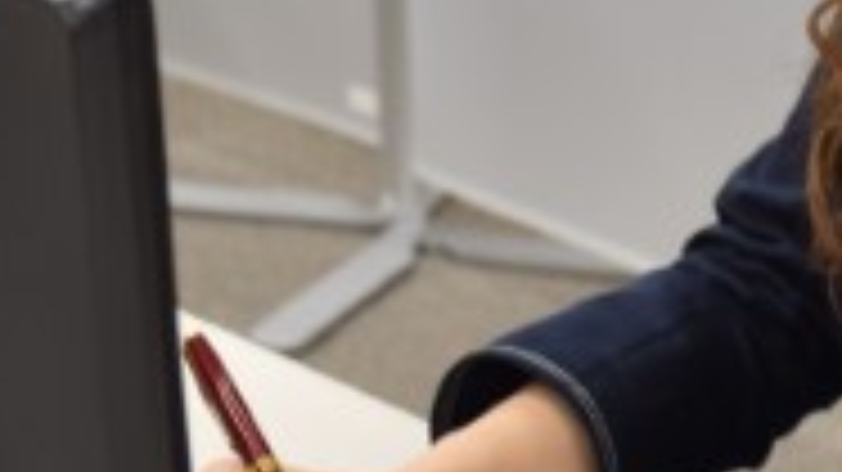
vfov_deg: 5.9
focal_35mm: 205
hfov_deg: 10.3
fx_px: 4575
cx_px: 1018
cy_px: 49
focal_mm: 38
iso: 100
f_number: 4.2
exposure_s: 1/6
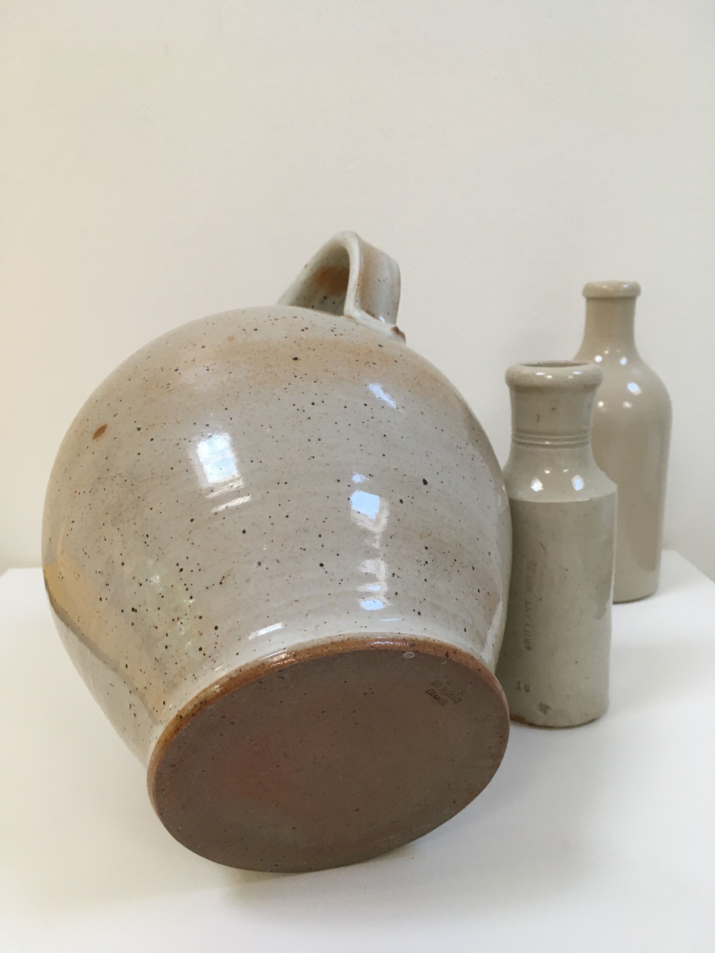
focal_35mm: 29
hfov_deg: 48.2
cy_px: 476
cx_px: 358
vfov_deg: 61.7
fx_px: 799
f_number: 2.2
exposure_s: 1/33
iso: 100
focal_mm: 4.15
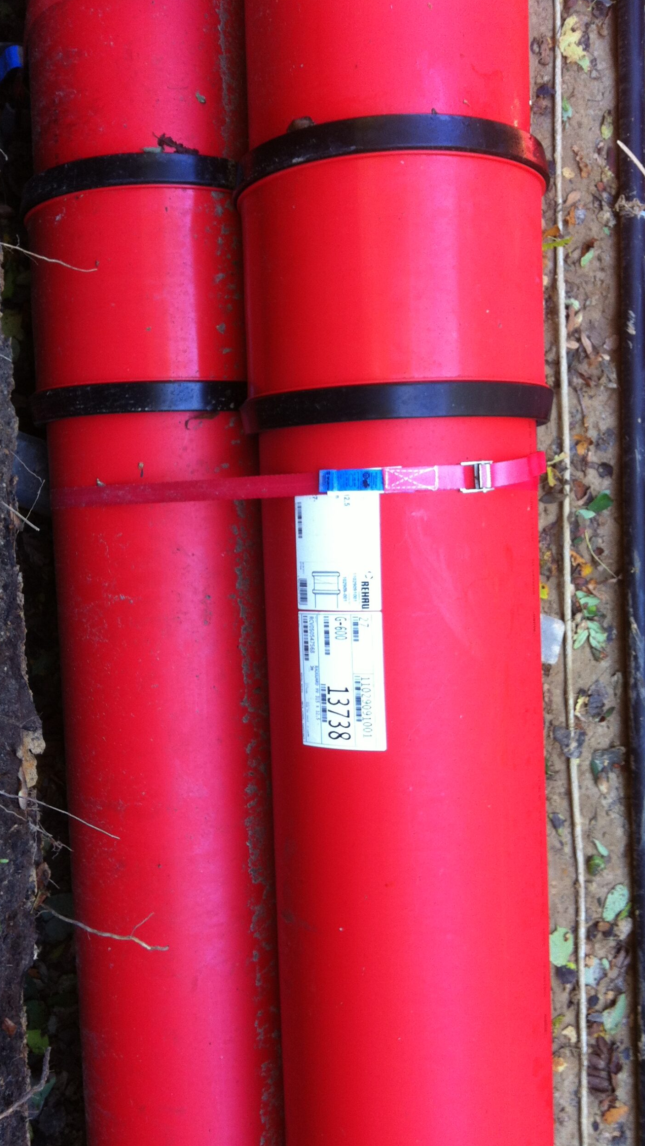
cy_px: 580
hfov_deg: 30.4
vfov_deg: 51.6
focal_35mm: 39
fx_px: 1186
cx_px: 289
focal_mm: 3.85
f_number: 2.8
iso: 80
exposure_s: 1/20
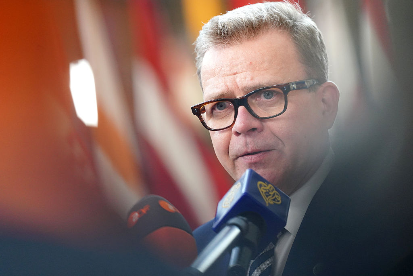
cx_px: 206
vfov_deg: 4.6
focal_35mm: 300
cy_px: 138
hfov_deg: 6.9
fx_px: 3442
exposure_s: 1/400
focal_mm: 300
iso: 3200
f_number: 2.8
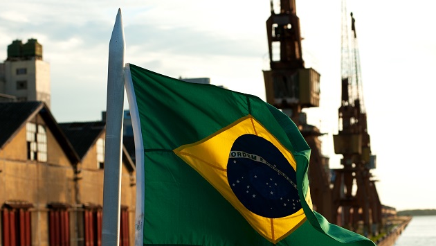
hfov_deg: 21.1
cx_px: 250
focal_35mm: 101
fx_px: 1168
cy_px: 153
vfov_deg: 12.0
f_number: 8
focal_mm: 80
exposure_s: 1/800
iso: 400
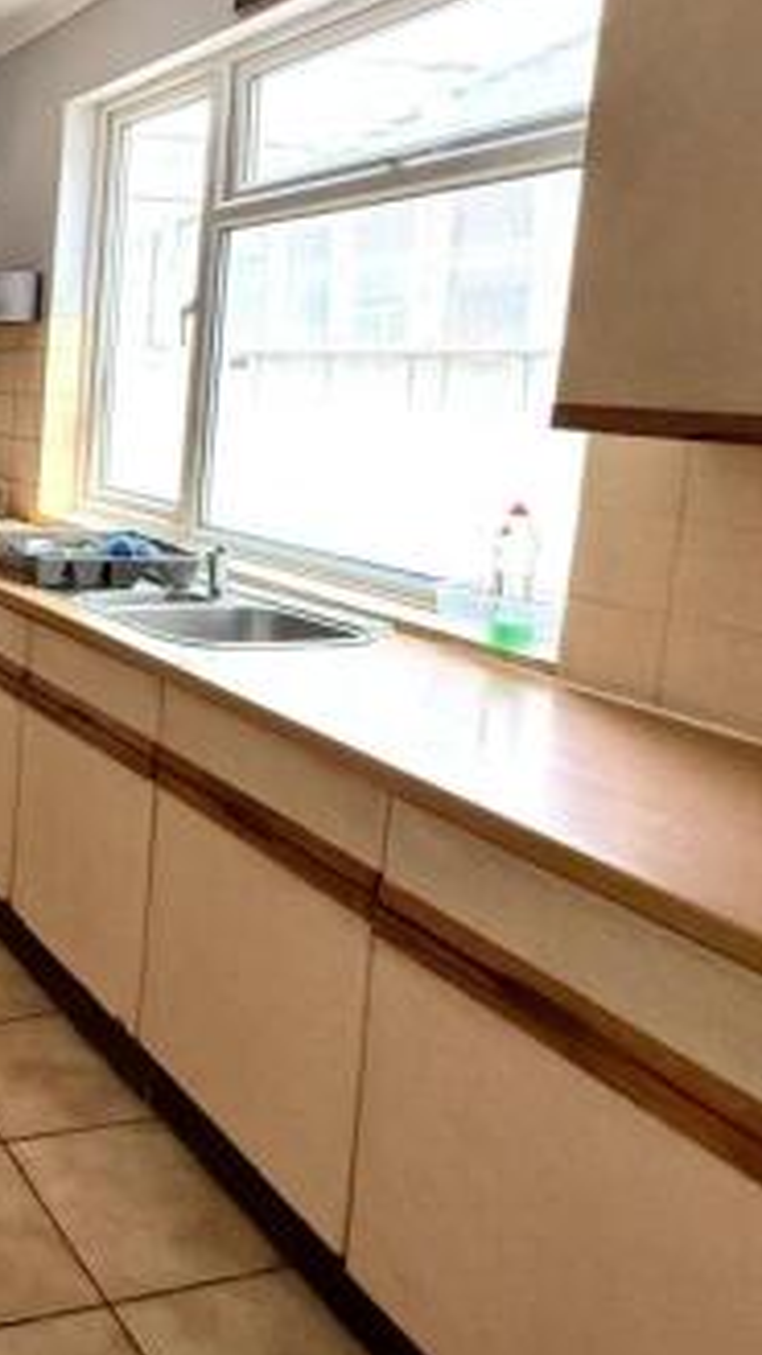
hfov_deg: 31.1
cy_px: 488
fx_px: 970
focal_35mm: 27
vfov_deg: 68.5
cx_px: -274
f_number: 2.2
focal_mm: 2.22
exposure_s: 1/99
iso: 200
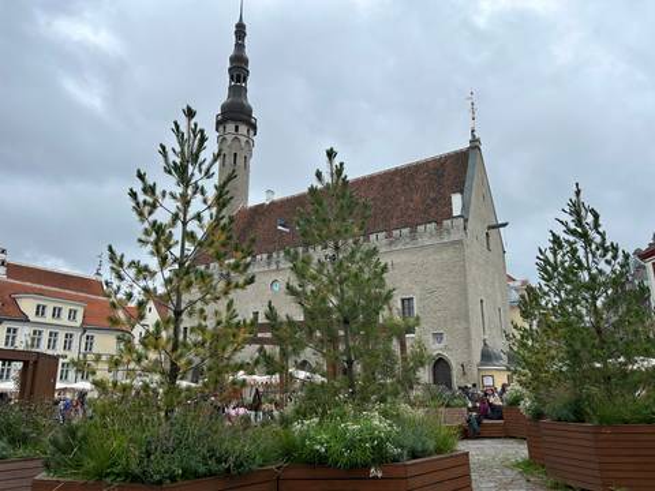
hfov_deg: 67.3
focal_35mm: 26
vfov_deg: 53.1
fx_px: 492
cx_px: 328
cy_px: 246
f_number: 1.5
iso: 50
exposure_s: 1/1808
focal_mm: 5.7
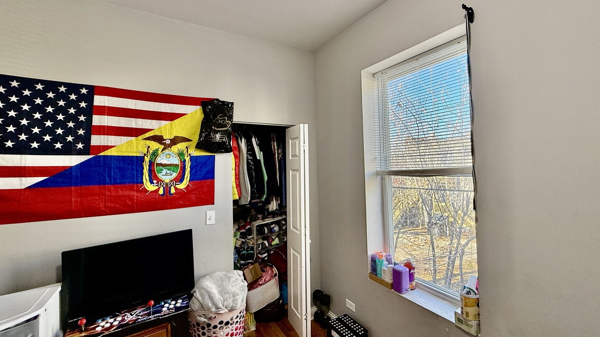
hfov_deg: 99.4
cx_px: 307
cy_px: 158
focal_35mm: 16
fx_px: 255
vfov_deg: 67.0
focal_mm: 2.22
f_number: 2.2
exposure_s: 1/120
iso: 100
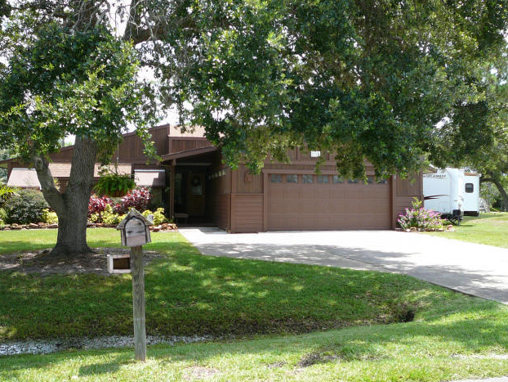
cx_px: 252
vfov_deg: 39.7
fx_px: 529
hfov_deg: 51.3
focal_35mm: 36
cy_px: 187
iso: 80
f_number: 2.8
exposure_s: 1/320
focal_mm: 5.2
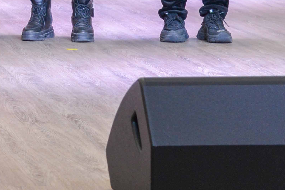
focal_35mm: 184
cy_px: -225
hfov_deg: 10.3
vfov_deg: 7.1
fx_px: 1457
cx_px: -278
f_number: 5.6
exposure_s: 1/100
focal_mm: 40
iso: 450
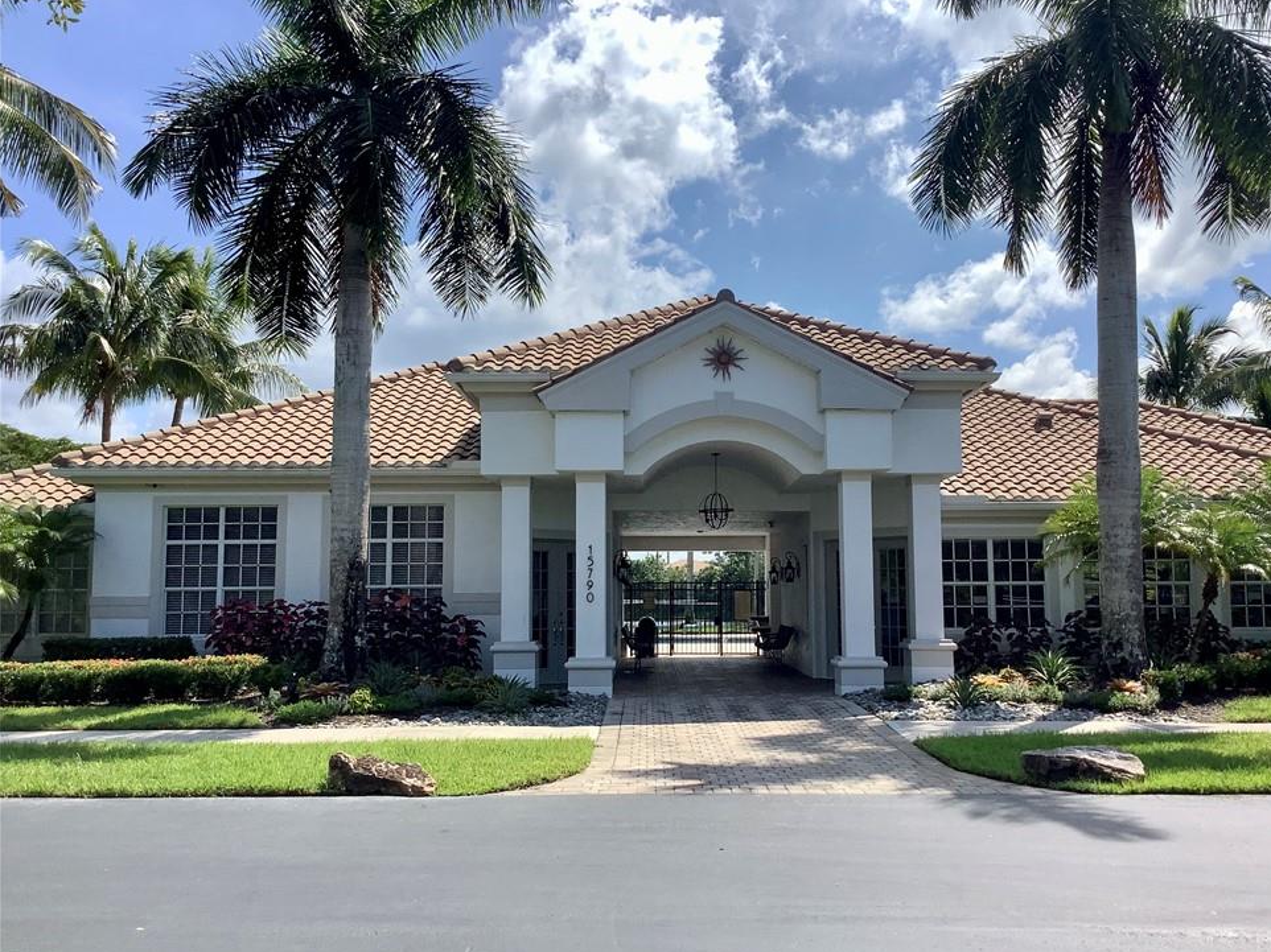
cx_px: 675
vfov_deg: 42.9
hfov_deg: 55.3
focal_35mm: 33
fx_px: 1211
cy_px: 483
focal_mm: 3.3
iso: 25
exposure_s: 1/1597
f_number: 2.4
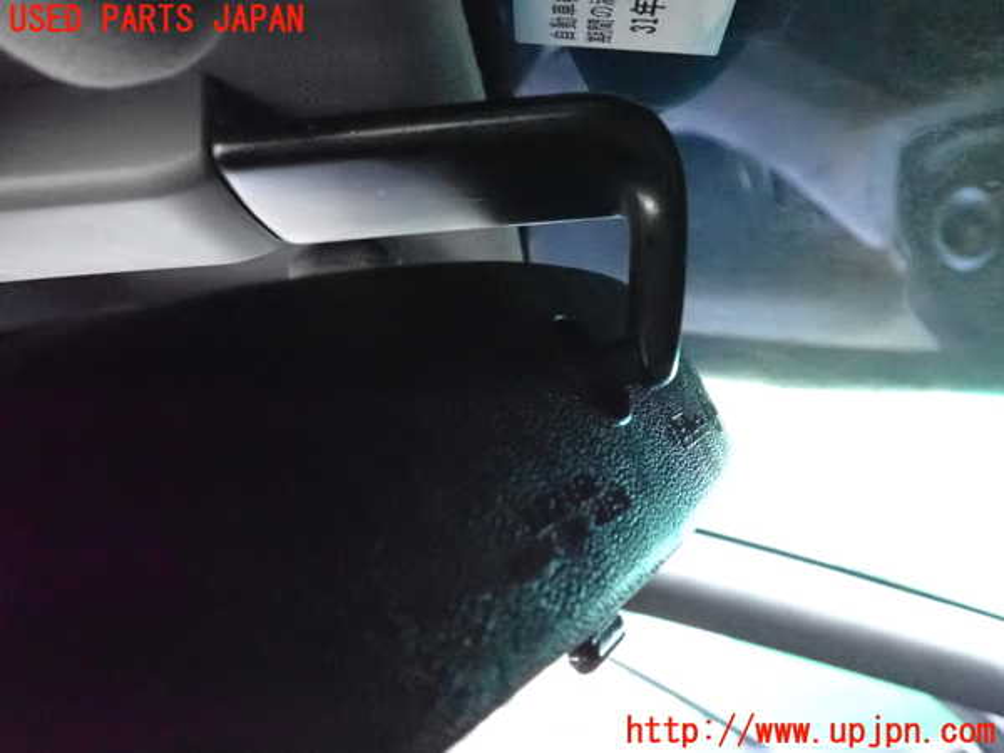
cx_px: 502
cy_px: 376
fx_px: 870
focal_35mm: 30
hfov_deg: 60.0
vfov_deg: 46.8
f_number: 2.3
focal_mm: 5.4
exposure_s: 1/125
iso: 6400
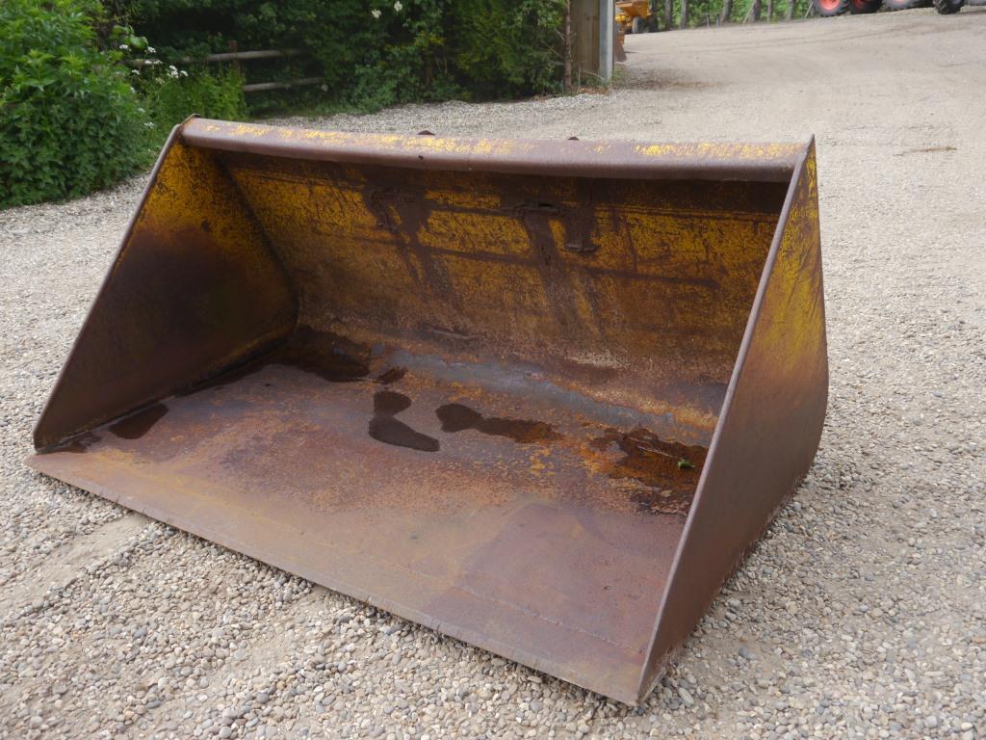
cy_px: 370
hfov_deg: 54.0
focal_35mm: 34
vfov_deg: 41.8
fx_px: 968
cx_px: 493
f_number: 5
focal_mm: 17
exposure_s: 1/160
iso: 160
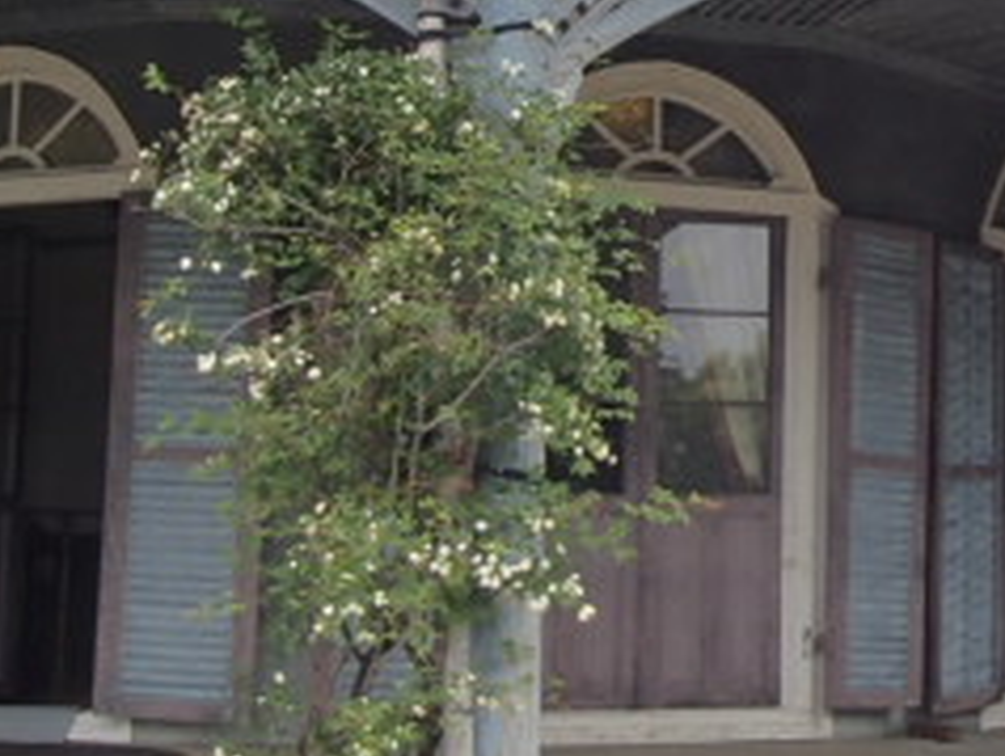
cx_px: 908
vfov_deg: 14.4
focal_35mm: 102
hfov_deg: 18.9
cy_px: 97
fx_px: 2964
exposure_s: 1/250
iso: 100
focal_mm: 6.83
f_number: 4.6
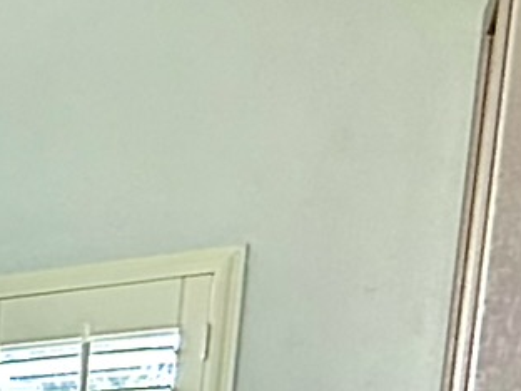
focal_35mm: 92
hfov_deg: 15.5
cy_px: 819
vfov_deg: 13.4
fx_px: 1385
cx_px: -604
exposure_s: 1/155
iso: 64
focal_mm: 2.22
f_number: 2.2
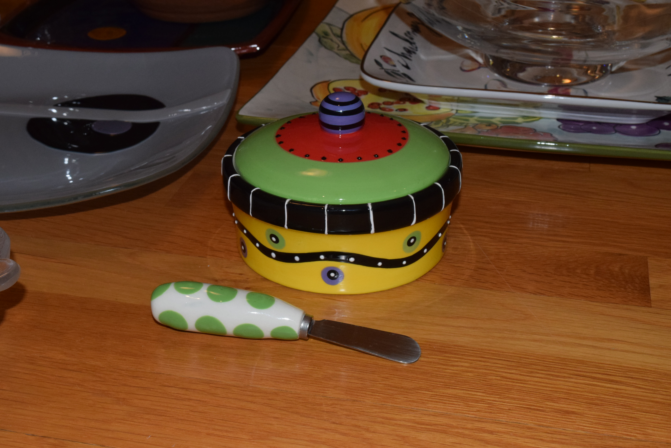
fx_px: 1007
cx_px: 336
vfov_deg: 25.1
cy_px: 224
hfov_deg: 36.8
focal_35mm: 54
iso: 1600
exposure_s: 1/100
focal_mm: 36
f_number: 13
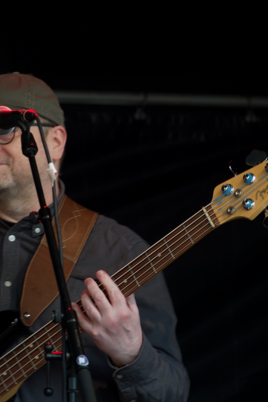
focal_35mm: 310
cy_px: 201
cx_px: 134
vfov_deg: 6.6
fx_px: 3460
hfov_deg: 4.4
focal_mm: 113.69
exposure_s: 1/80
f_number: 4
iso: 100
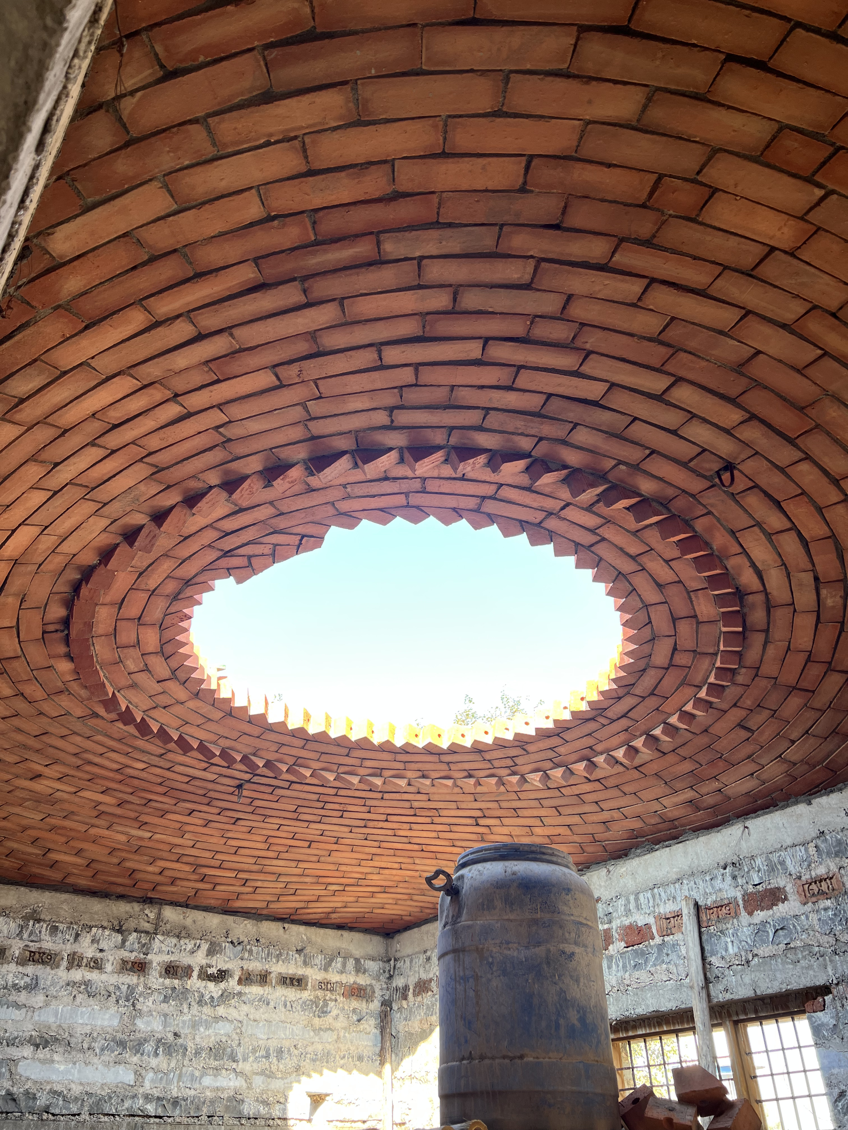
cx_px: 424
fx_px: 849
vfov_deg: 67.3
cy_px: 565
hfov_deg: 53.1
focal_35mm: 26
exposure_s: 1/137
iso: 32
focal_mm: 5.7
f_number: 1.5
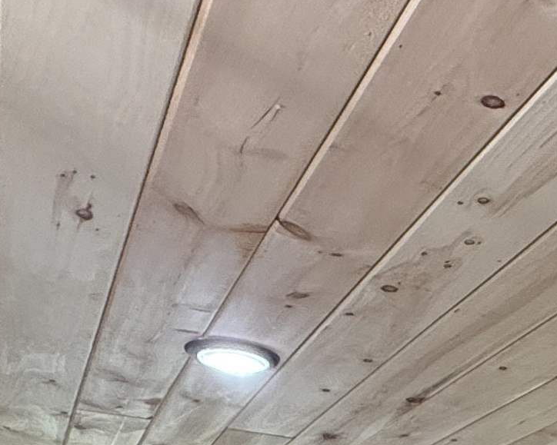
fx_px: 956
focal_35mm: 58
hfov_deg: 28.3
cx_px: 671
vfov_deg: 18.3
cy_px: 870
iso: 500
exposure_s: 1/120
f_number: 2.2
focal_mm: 2.22
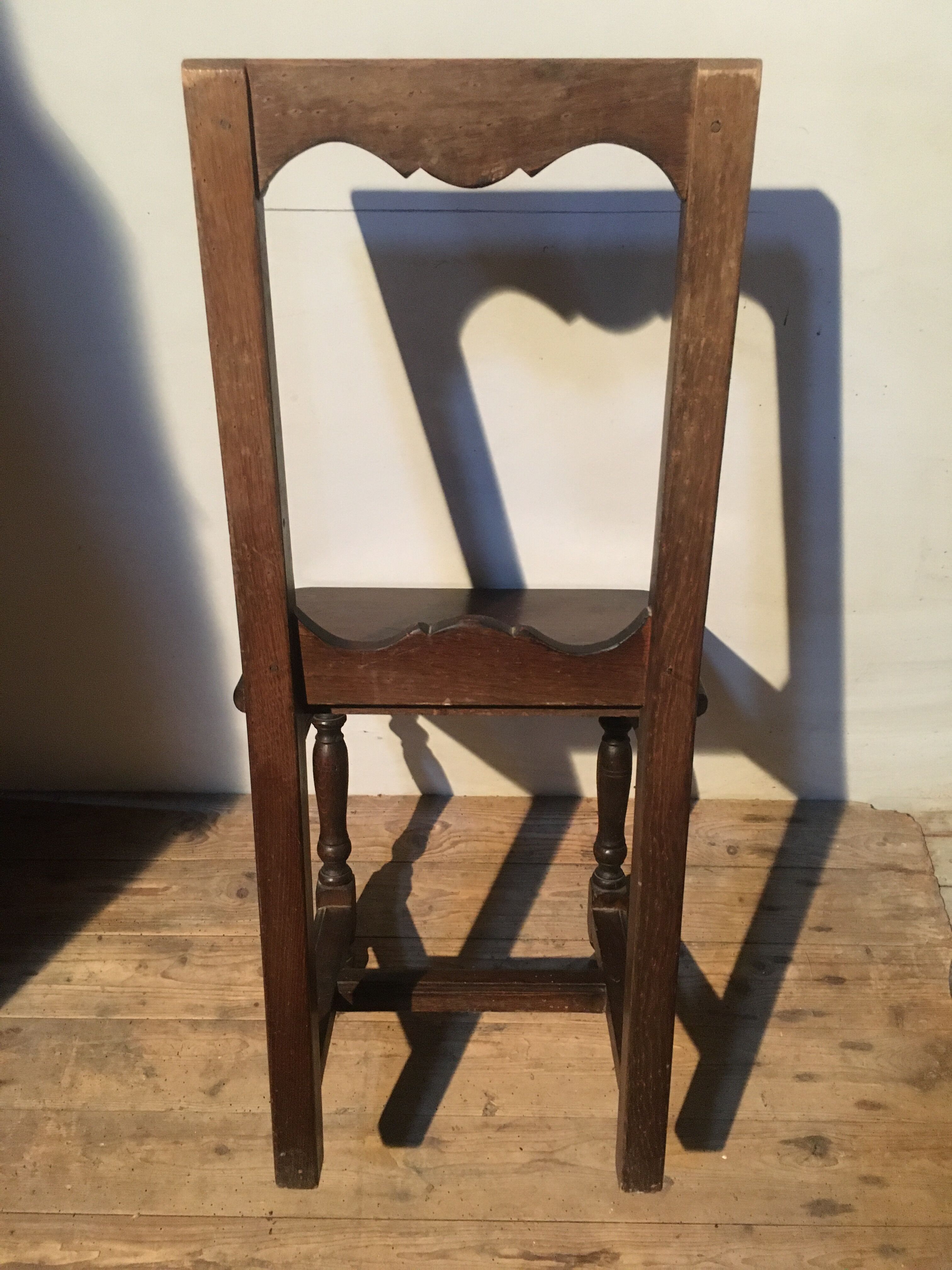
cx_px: 476
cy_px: 635
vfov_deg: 61.7
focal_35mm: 29
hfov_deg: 48.2
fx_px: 1063
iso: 250
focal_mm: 4.15
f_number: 2.2
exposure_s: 1/17
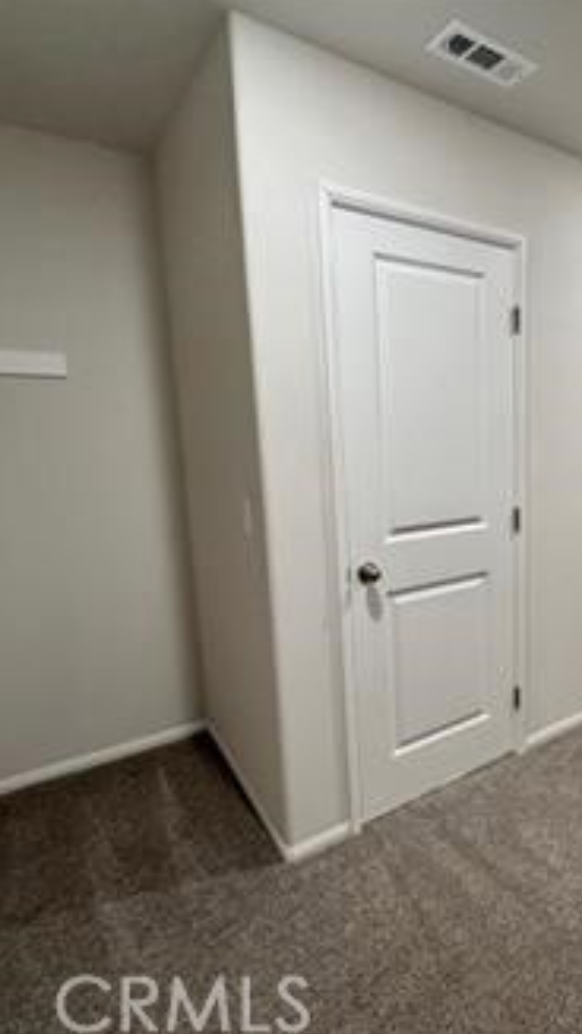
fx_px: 576
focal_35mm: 21
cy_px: 517
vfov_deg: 83.8
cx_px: 500
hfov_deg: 49.1
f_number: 2.2
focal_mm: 2.22
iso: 320
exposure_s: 1/120
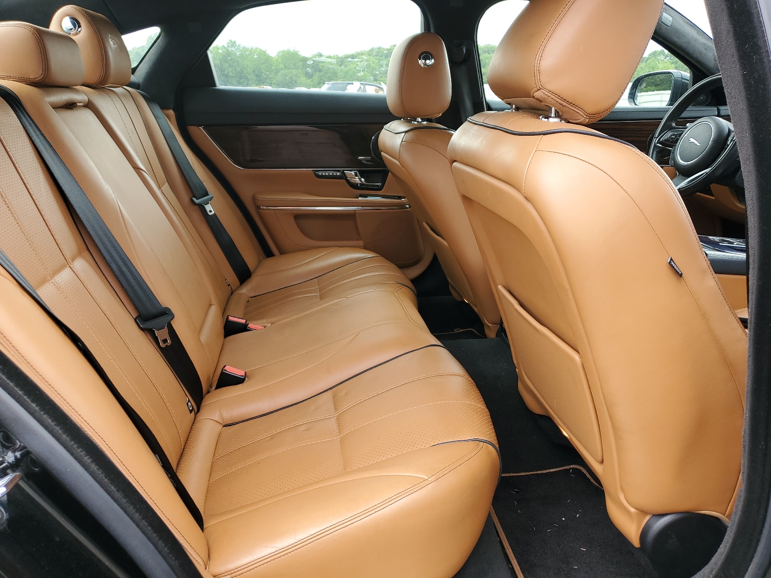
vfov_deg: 53.1
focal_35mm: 26
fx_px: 579
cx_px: 386
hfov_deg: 67.3
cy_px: 289
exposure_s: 1/147
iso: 50
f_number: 1.5
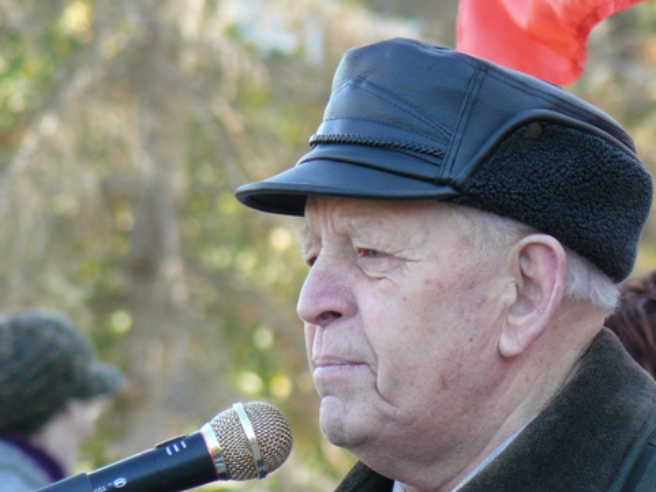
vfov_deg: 2.6
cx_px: 378
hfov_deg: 3.4
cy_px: 294
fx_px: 10899
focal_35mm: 575
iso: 200
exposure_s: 1/125
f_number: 4
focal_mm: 72
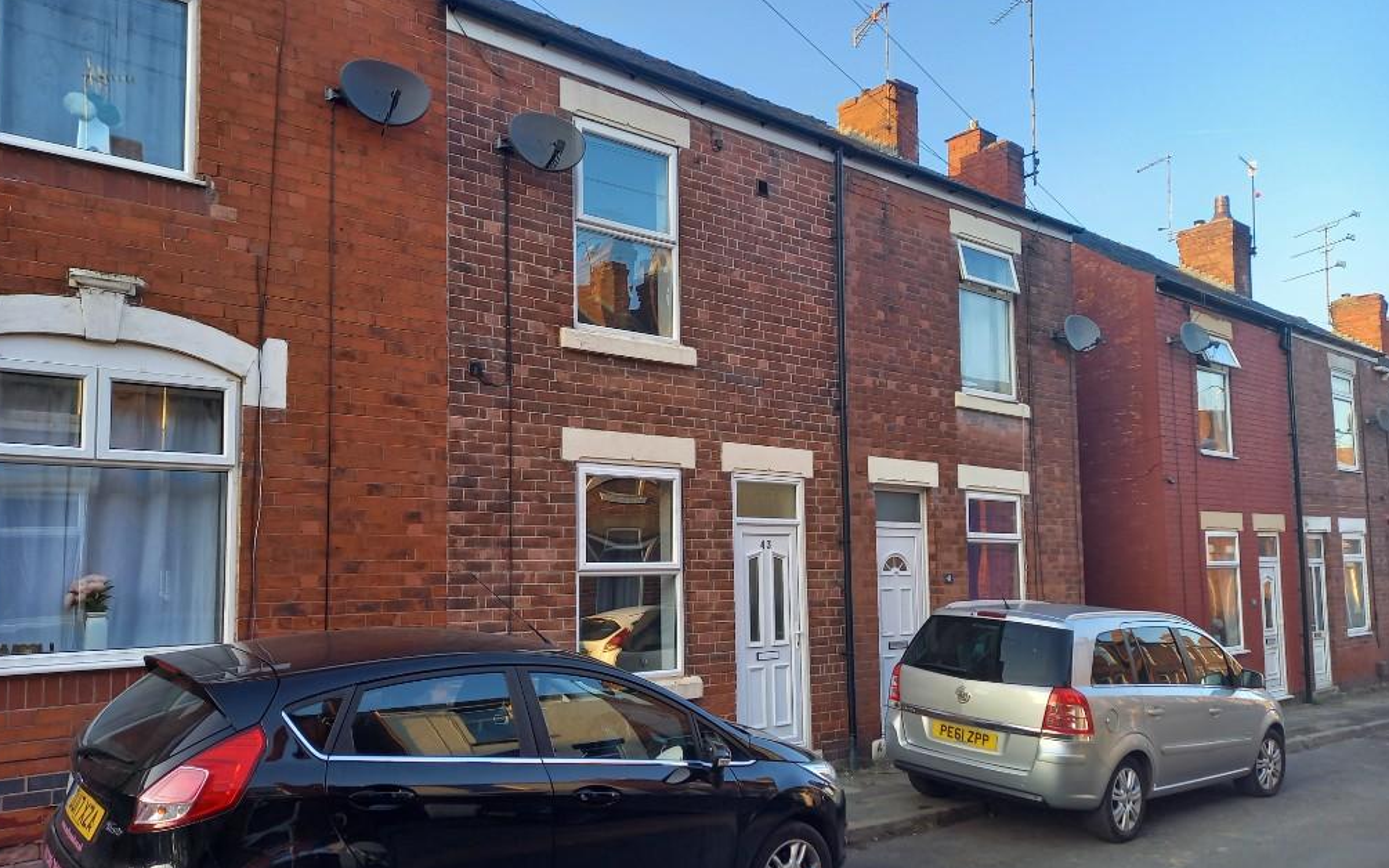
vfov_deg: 46.0
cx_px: 690
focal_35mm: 27
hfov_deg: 68.4
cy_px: 460
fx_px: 1022
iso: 50
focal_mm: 4.65
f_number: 1.8
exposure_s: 1/111
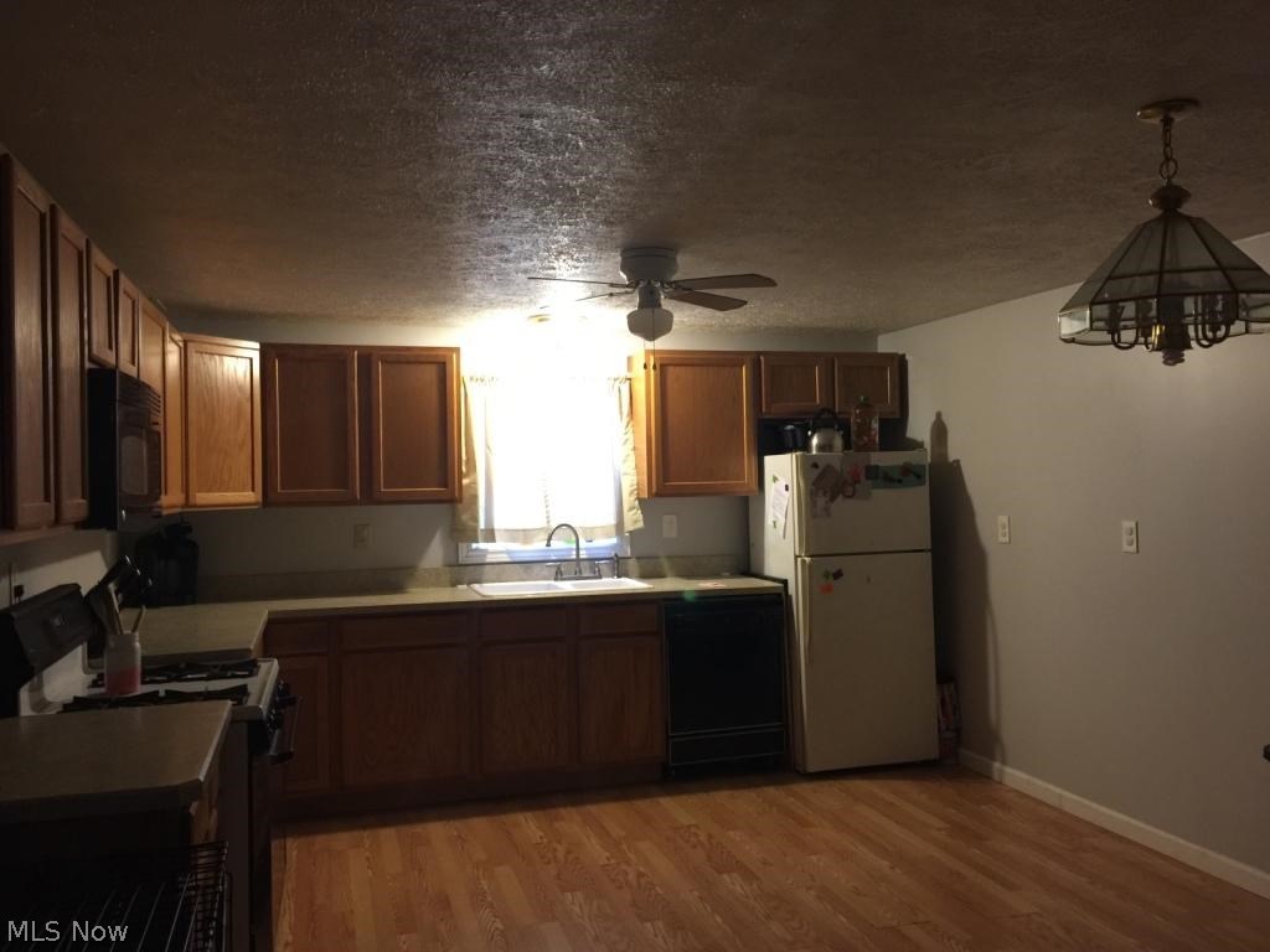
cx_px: 635
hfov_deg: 61.7
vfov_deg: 48.2
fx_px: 1064
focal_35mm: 29
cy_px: 476
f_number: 2.2
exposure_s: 1/10
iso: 100
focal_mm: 4.15
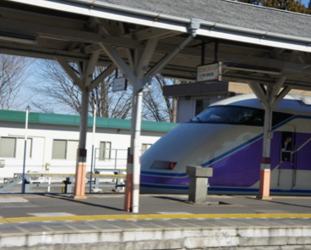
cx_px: 181
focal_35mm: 64
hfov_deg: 29.7
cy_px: 126
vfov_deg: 24.0
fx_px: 586
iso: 200
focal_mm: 37
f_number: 8
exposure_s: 1/250
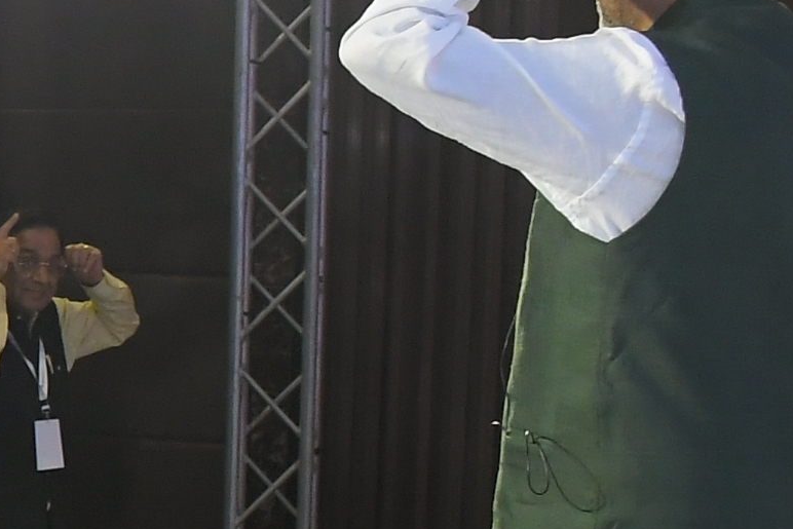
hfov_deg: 12.2
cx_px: -857
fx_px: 3216
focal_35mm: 146
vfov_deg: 9.3
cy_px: 526
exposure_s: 1/125
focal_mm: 18
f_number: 5.6
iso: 1250
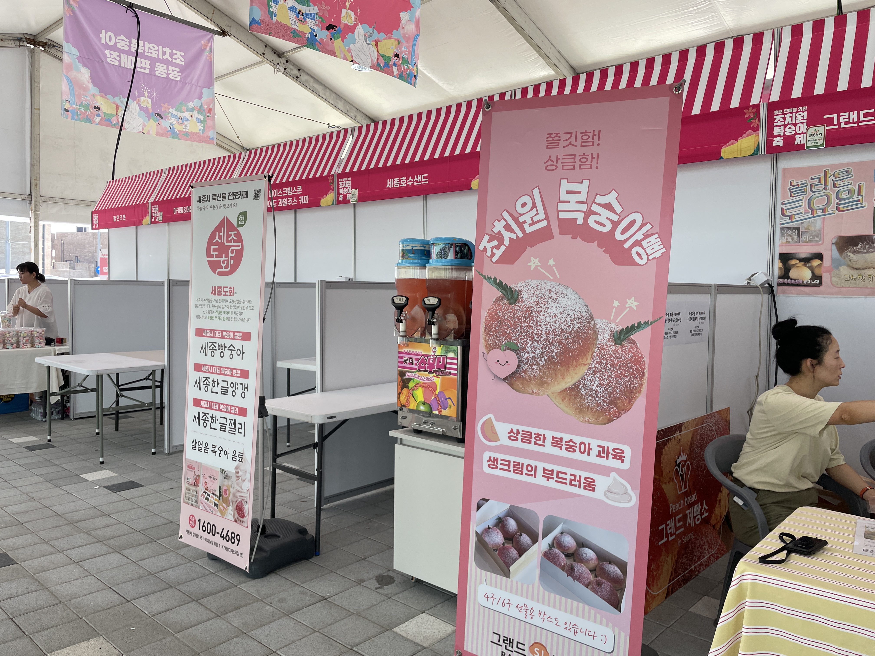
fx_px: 657
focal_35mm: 26
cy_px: 328
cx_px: 438
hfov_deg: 67.3
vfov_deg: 53.1
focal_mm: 4.2
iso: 32
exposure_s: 1/254
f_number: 1.6
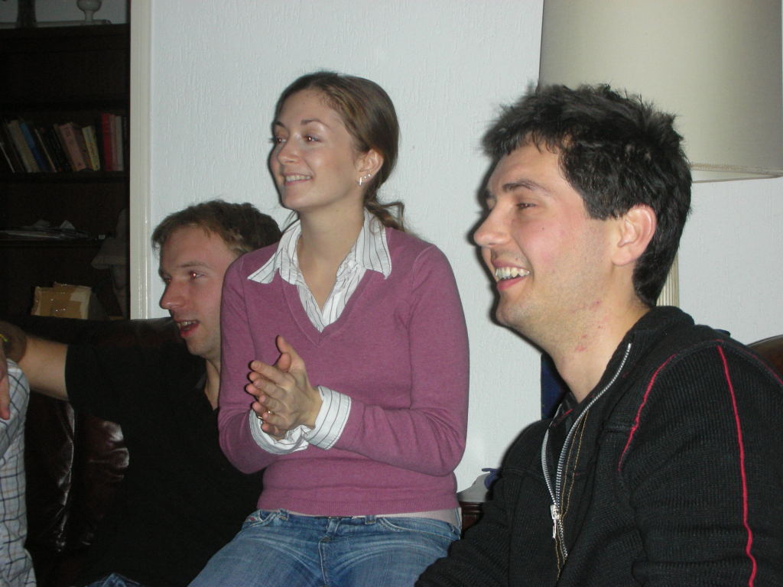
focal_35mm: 61
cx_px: 392
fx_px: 1380
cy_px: 294
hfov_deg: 31.7
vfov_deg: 24.0
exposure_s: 1/120
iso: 177
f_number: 4
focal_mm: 10.1
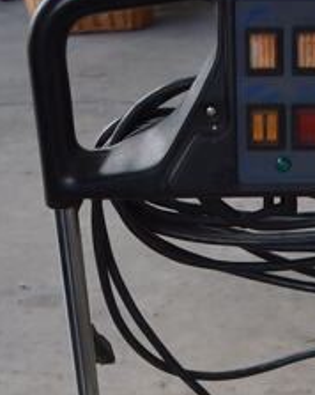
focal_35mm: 104
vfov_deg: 16.1
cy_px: 669
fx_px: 1214
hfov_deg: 14.6
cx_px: 280
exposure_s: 1/250
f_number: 3.5
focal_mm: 18
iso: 450
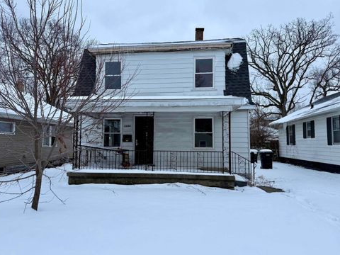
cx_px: 167
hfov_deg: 69.4
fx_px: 246
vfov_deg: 54.9
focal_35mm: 25
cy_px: 127
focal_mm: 6.76
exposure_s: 1/992
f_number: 1.78
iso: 80
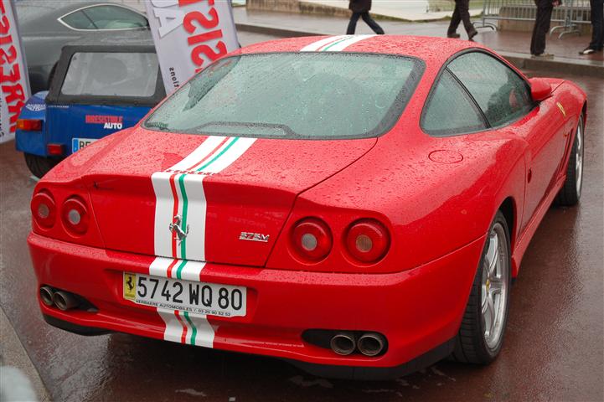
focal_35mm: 52
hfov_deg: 37.9
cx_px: 302
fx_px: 880
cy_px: 201
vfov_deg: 25.7
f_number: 4.5
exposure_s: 1/80
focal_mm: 35
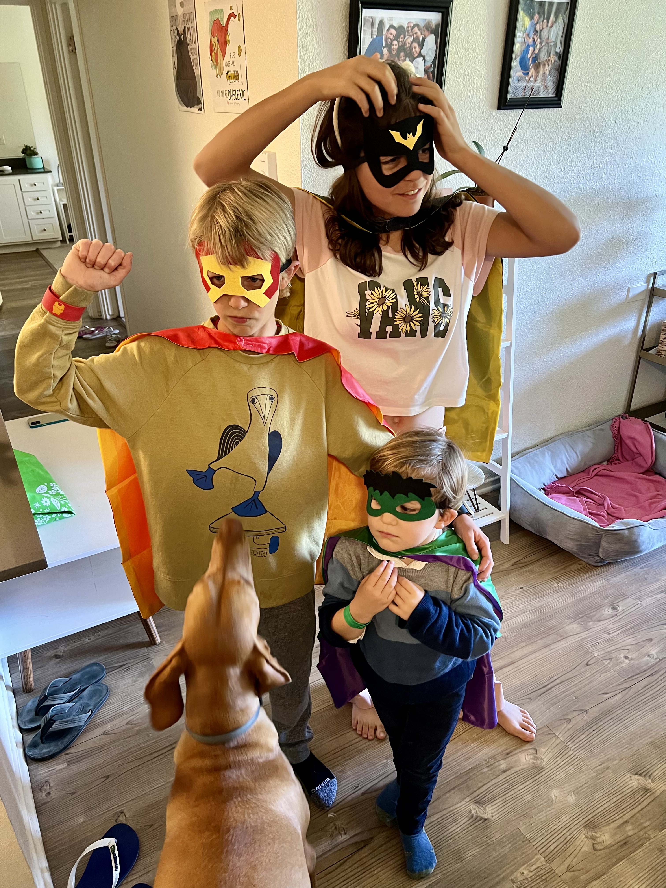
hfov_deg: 53.1
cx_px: 333
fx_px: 667
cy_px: 444
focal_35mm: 26
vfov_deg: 67.3
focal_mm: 5.7
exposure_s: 1/60
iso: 320
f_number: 1.5
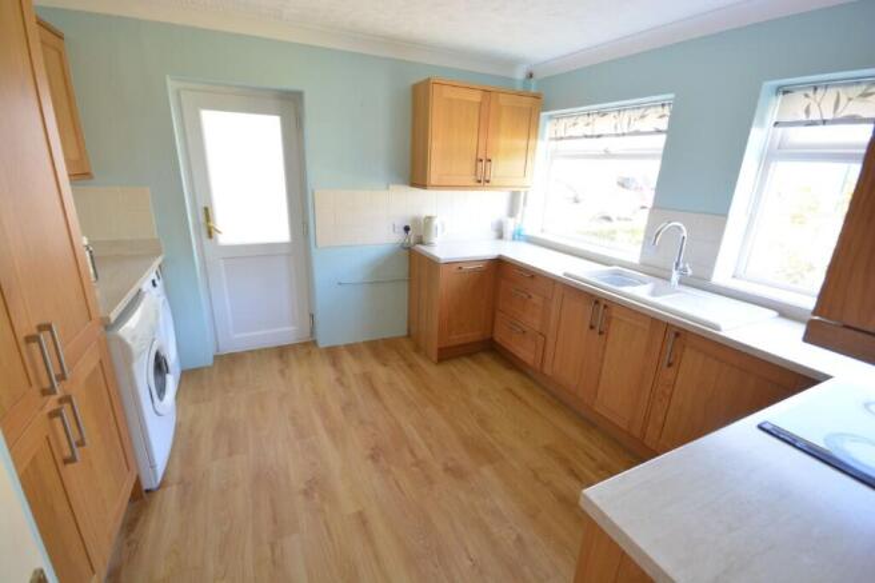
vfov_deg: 77.3
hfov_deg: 100.4
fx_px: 364
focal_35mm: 15
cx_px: 438
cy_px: 292
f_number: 8
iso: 400
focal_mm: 10
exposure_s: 1/13
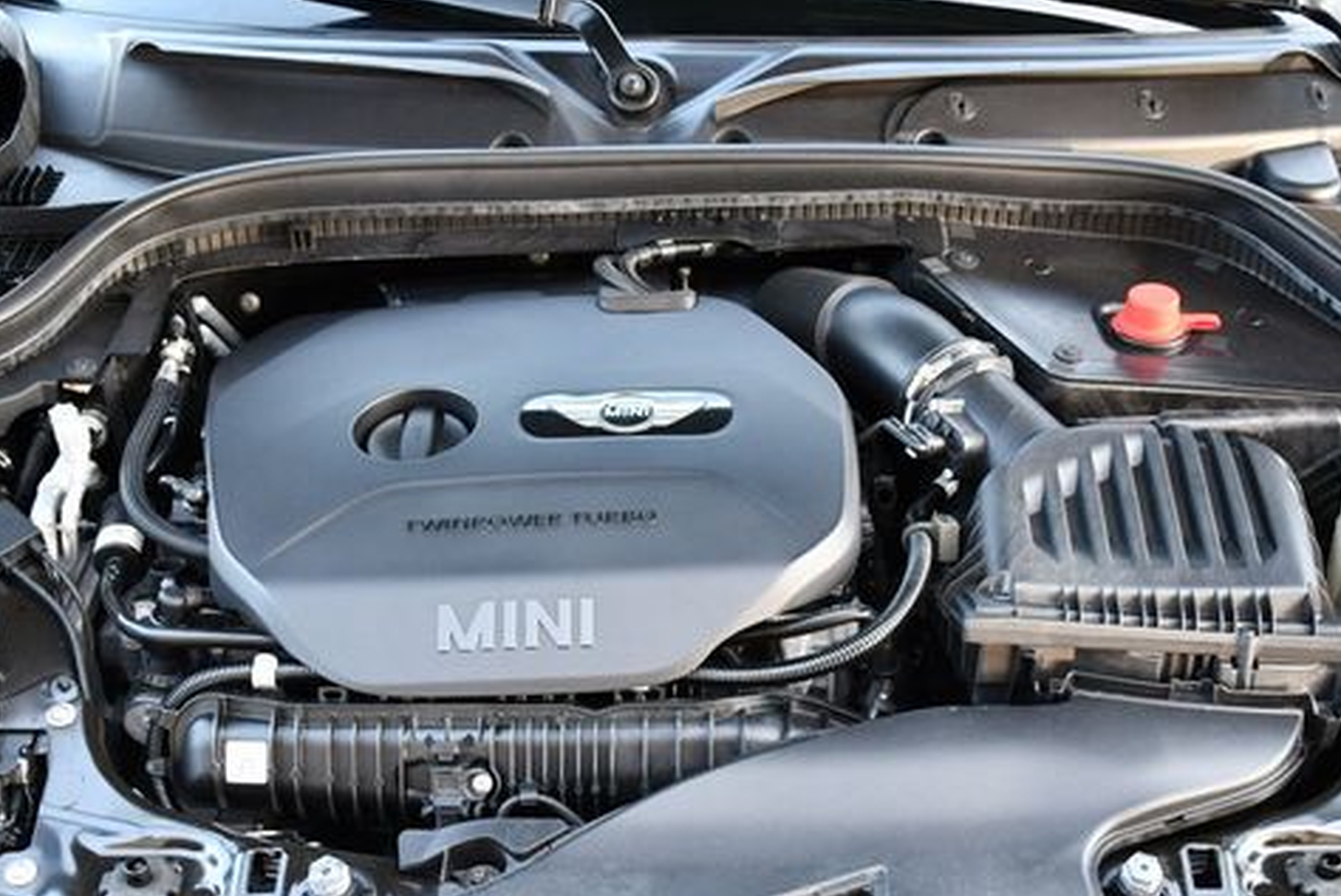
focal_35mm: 54
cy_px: 554
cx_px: 761
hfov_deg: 36.8
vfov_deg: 25.0
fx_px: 2013
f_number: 3.8
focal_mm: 20
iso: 800
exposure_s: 1/160
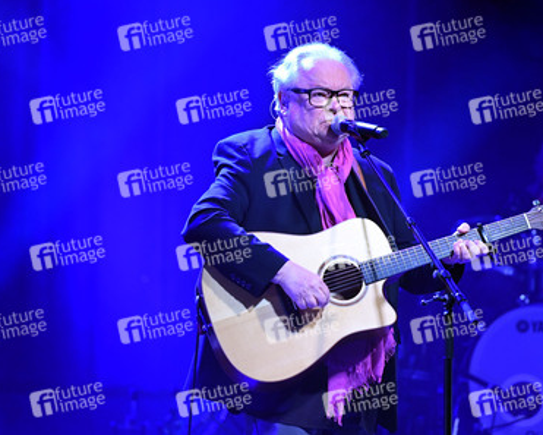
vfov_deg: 6.8
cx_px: 321
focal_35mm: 228
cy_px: 217
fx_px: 3665
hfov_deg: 8.5
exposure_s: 1/400
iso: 2000
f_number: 4
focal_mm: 200
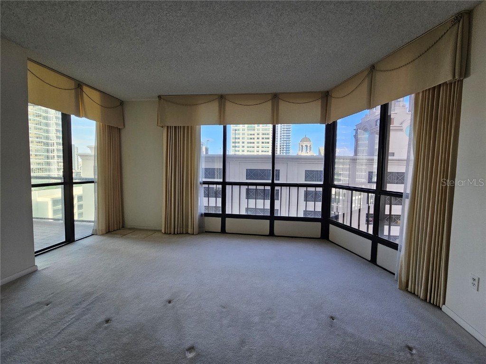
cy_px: 182
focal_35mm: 13
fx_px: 183
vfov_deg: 89.9
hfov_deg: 106.2
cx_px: 243
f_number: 2.2
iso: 125
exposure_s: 1/100
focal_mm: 2.2
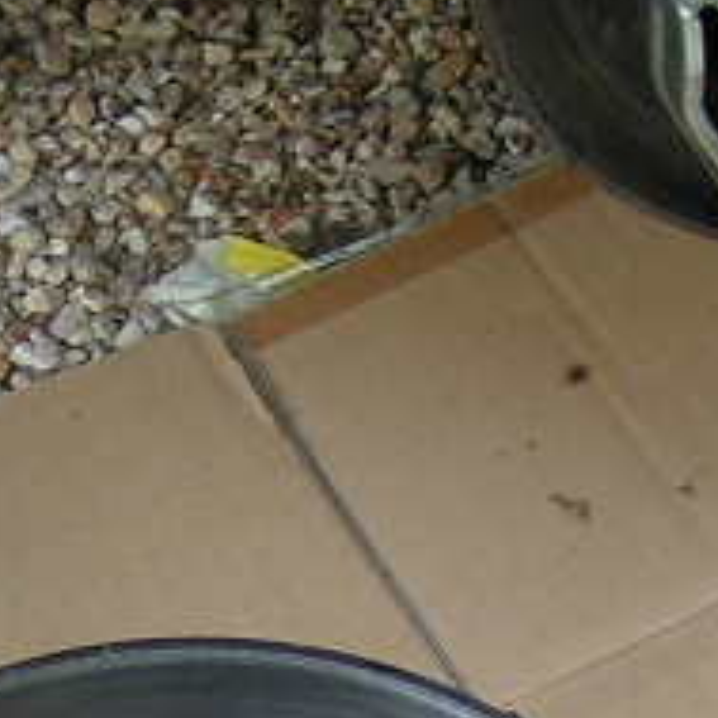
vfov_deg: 12.1
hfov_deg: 12.3
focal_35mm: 142
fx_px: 3332
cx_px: 213
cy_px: 775
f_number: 2.8
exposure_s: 1/50
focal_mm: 5.8
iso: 50
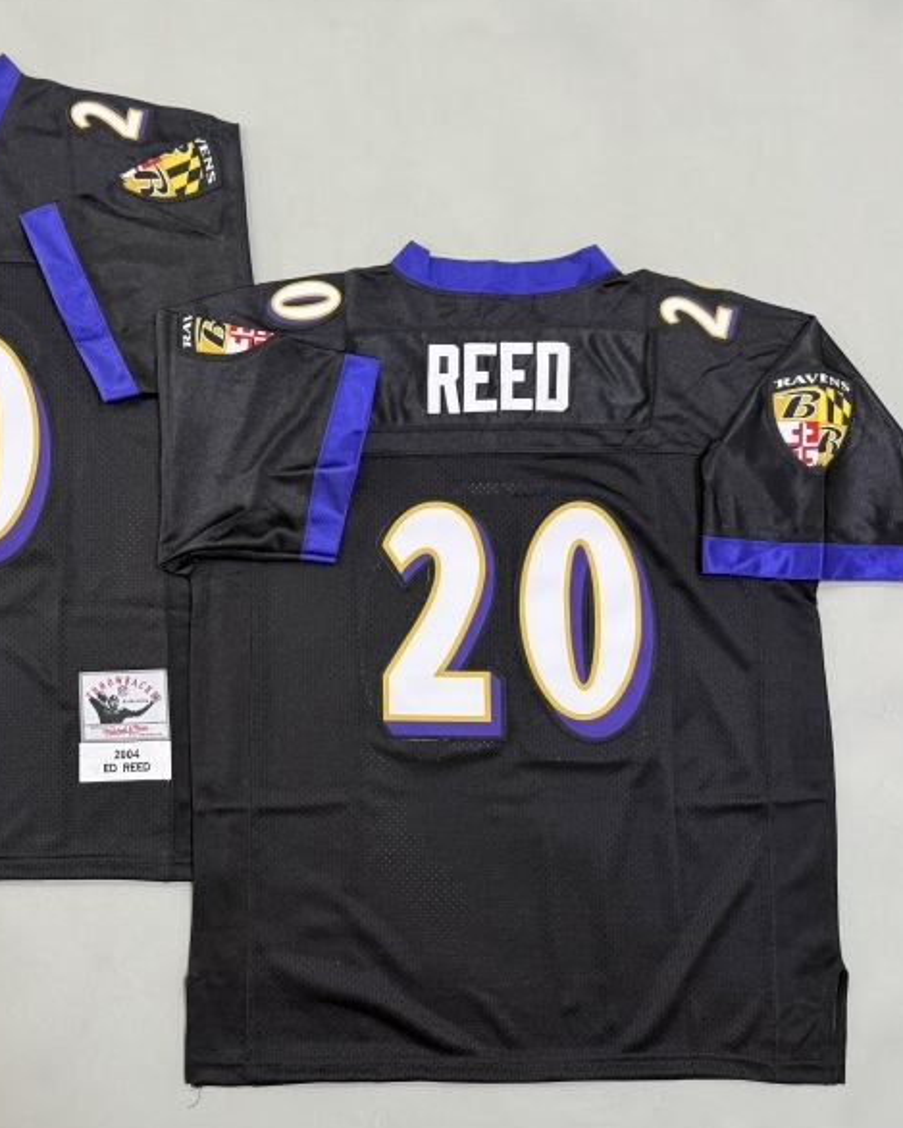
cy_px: 564
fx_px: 1069
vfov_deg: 55.7
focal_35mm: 32
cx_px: 221
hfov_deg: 44.2
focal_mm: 6.76
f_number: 1.78
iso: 200
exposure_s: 1/50
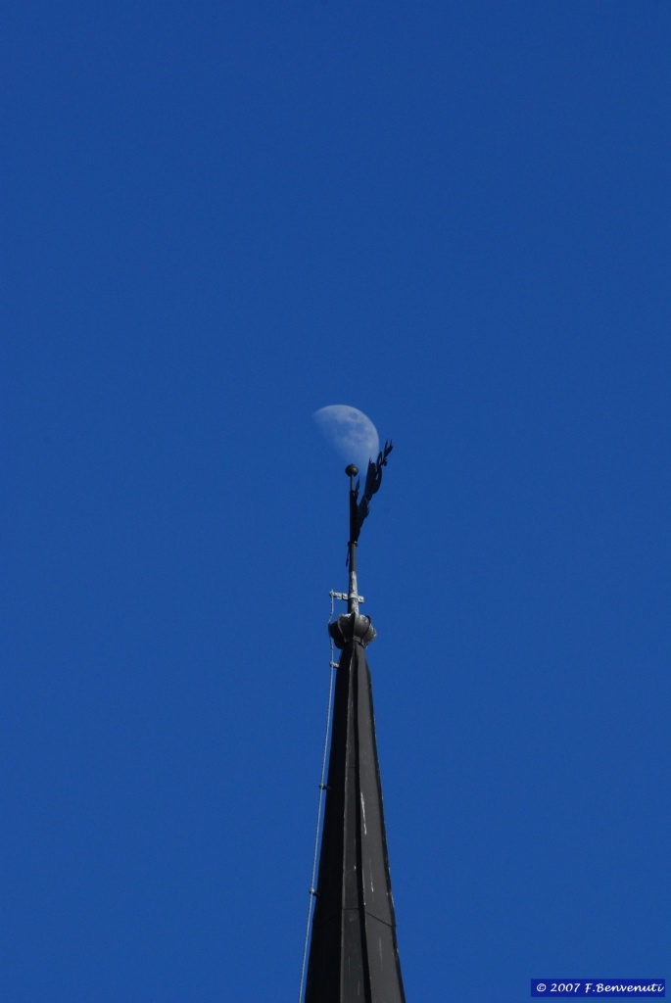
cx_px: 336
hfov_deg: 4.4
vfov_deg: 6.5
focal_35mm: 315
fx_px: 8785
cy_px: 502
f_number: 18
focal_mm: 210
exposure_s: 1/250
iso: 400
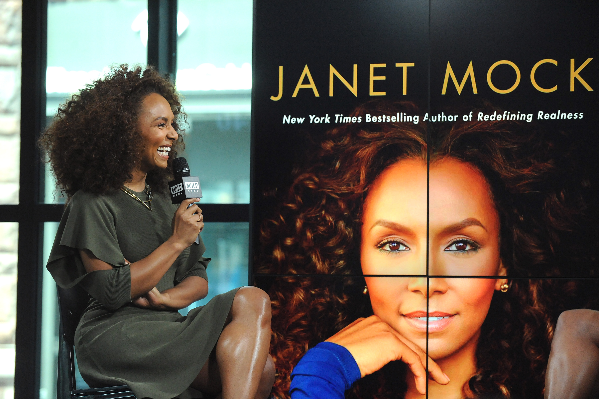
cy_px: 200
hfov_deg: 14.7
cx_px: 300
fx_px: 2328
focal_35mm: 140
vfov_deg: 9.8
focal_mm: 140
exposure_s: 1/200
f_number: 4.5
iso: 4000
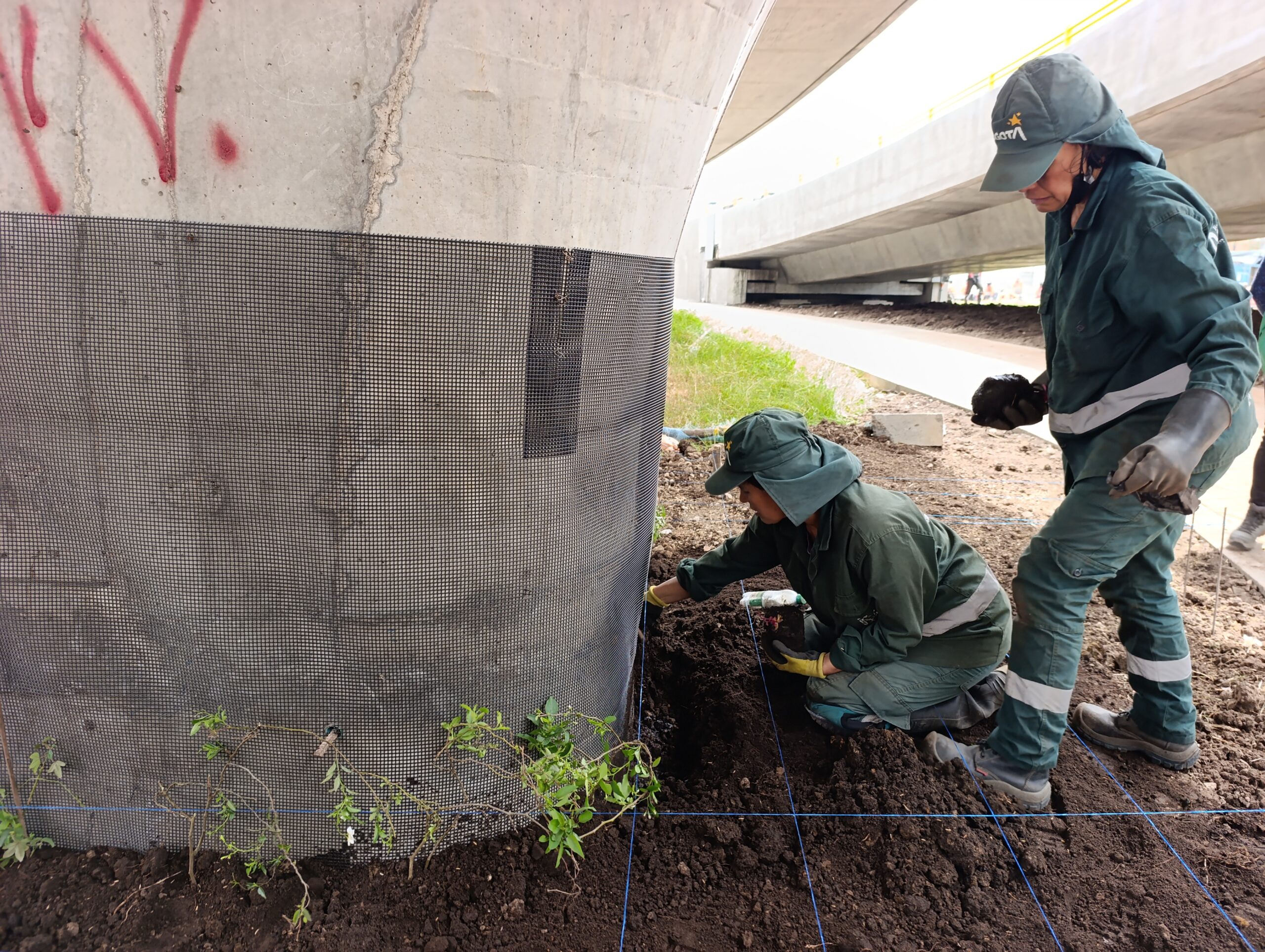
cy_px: 476
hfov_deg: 73.8
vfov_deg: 59.0
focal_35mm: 23
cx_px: 632
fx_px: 842
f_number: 1.6
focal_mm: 6.14
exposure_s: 1/120
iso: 125
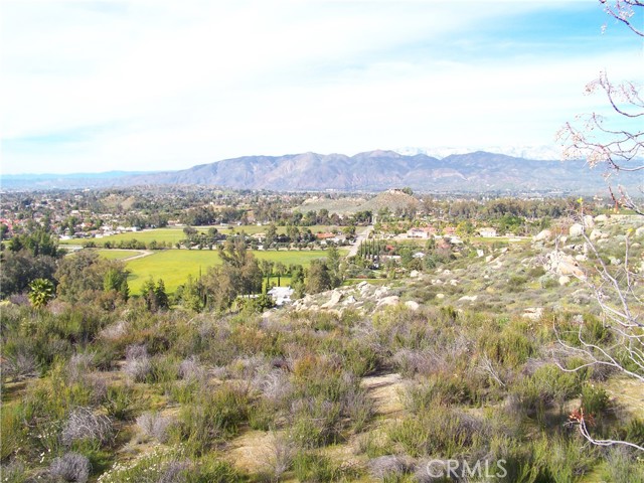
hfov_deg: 55.4
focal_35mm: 33
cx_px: 322
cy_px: 242
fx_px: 614
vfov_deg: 42.9
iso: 64
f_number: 3.6
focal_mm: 5.85
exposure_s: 1/400
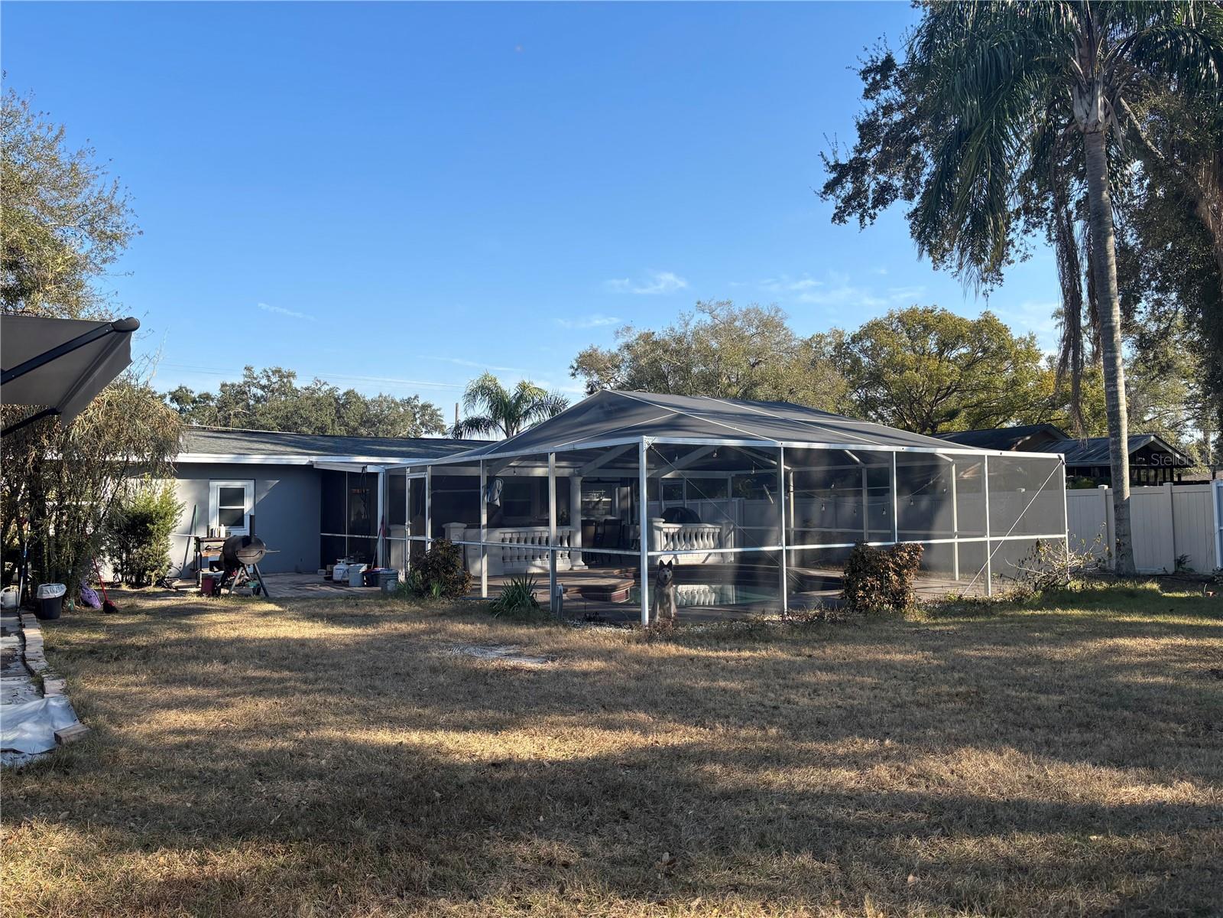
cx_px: 612
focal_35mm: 26
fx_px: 919
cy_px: 459
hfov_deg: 67.3
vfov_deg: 53.1
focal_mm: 5.96
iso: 50
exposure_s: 1/1812
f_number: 1.6
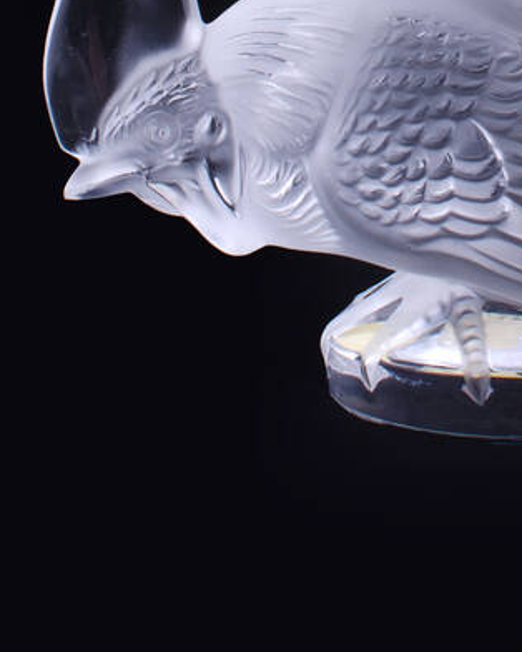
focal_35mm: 136
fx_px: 2630
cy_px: -247
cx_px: 517
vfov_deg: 13.5
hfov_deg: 11.2
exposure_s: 1/160
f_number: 18
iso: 100
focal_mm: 35
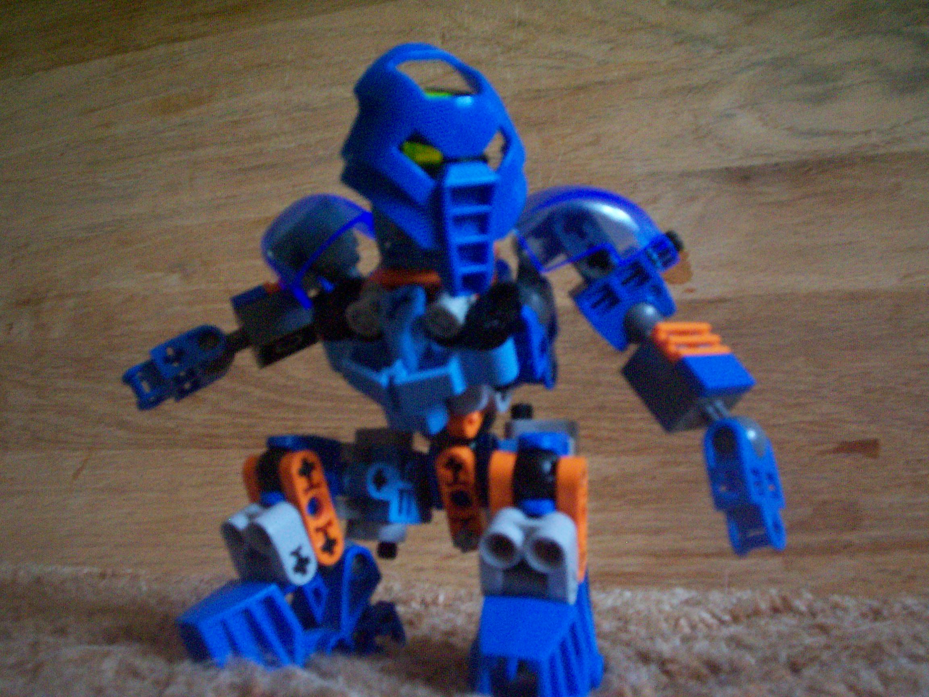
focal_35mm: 36
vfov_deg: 39.7
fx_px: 966
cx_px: 464
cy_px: 348
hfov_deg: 51.4
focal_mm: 5.9
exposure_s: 1/8
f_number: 4.5
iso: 400
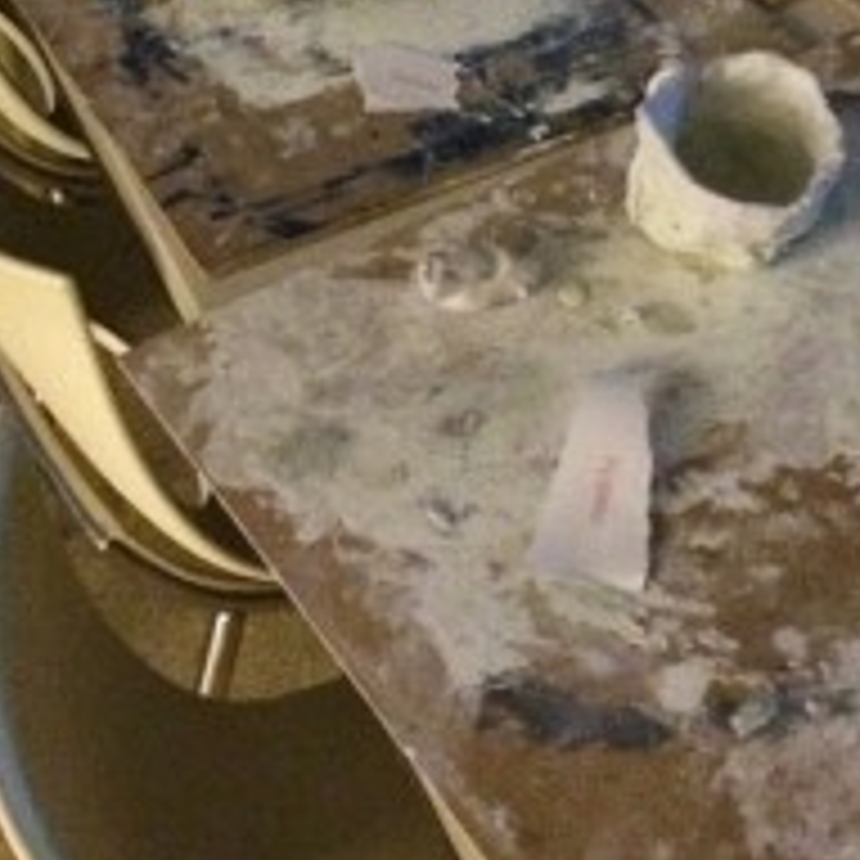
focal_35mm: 77
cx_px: 387
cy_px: 74
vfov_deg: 21.9
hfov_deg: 22.5
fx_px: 2164
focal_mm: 4.15
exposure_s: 1/15
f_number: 2.2
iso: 640
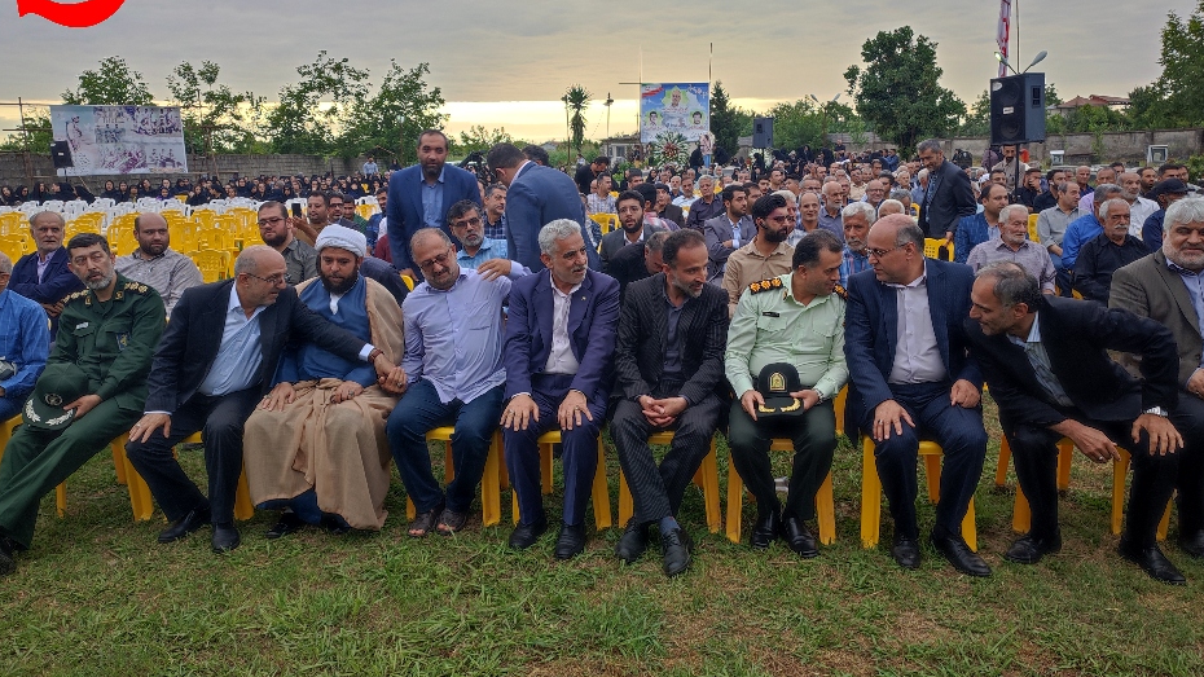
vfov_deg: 42.9
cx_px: 610
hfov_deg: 69.9
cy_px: 316
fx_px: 862
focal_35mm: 27
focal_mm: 5.89
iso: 56
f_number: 1.89
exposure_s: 1/50
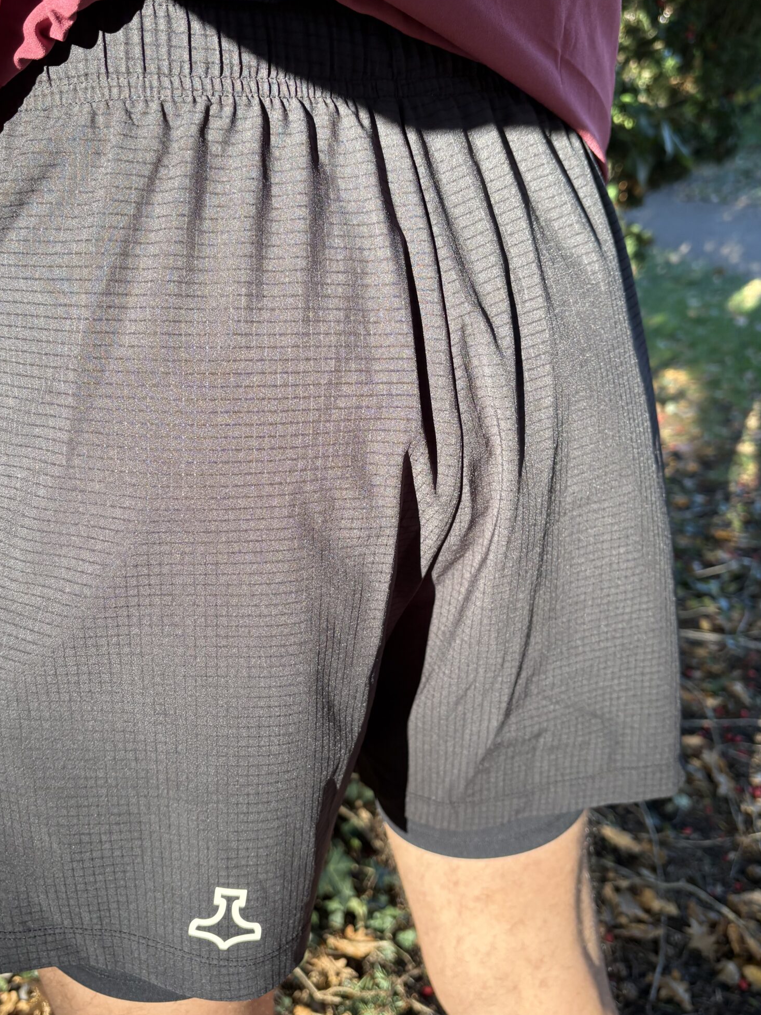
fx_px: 997
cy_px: 482
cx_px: 345
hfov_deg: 41.7
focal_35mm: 34
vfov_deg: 53.9
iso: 64
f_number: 1.6
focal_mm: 5.96
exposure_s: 1/270
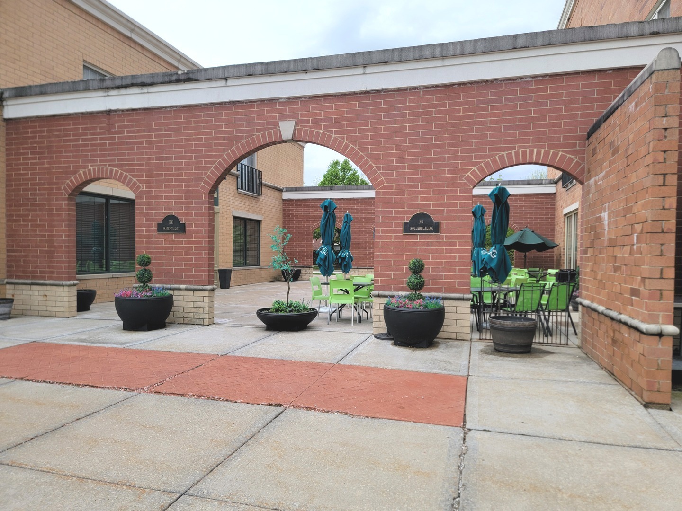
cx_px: 341
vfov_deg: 56.8
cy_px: 256
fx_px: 473
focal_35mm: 24
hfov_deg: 71.6
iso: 32
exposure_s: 1/120
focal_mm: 6.7
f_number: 1.8
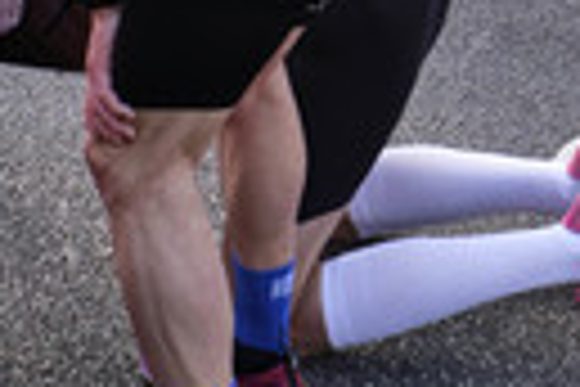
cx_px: 535
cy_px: -140
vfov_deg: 10.9
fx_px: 1965
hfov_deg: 16.5
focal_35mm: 122
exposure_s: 1/2000
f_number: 4
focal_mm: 23
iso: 800
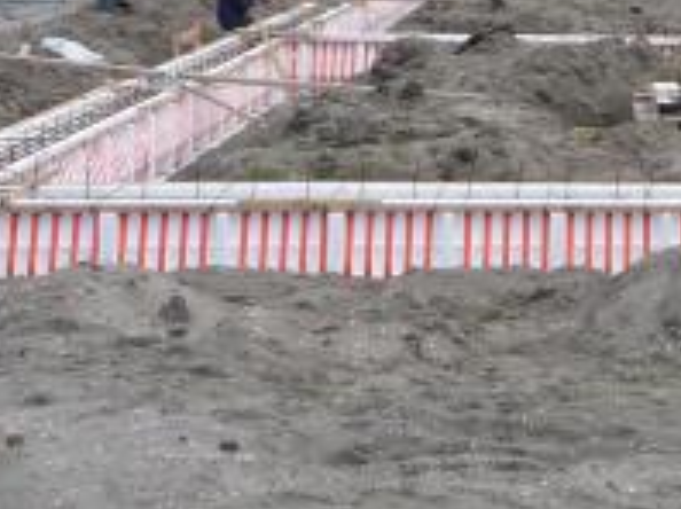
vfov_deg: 16.9
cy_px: 0
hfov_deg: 21.3
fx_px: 1670
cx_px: 836
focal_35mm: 85
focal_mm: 4.7
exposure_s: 1/250
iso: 100
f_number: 3.3
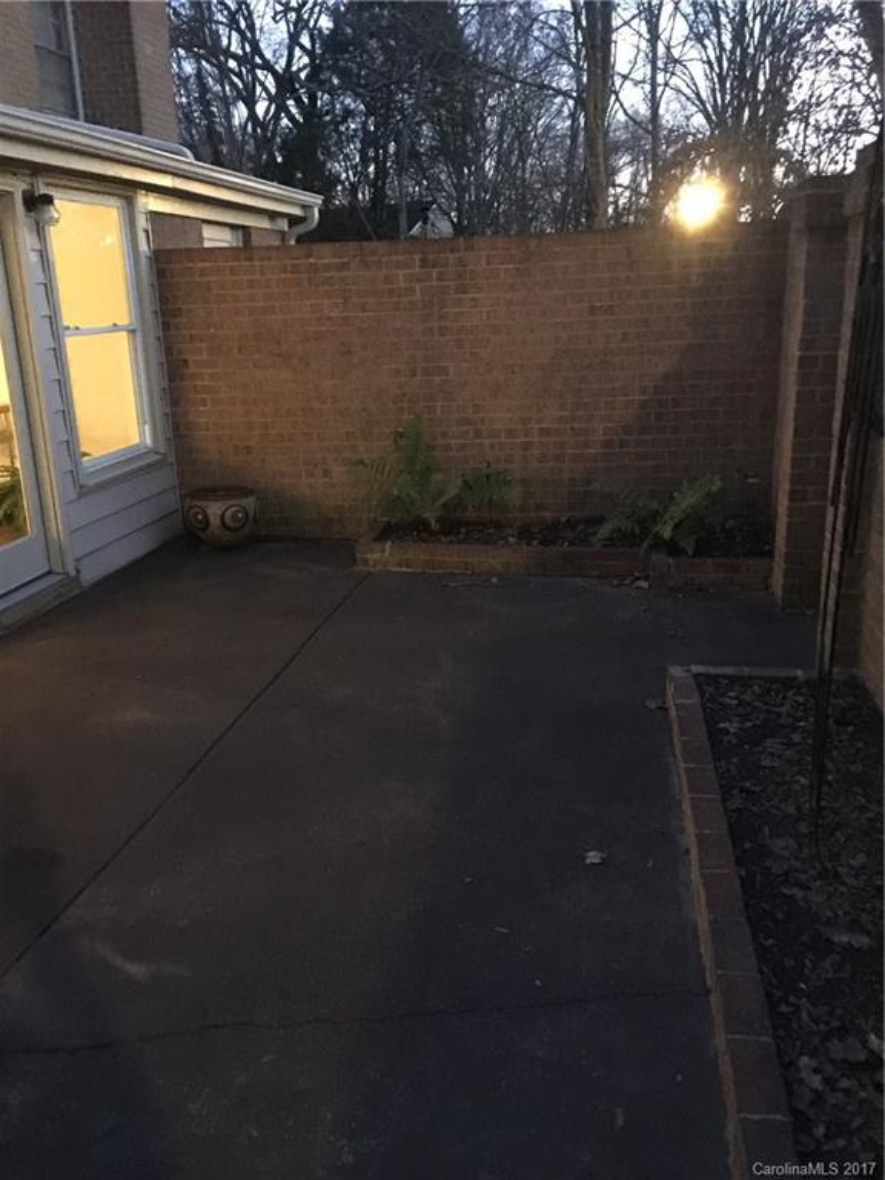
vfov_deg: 61.7
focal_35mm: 29
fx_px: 989
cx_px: 442
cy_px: 590
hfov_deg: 48.2
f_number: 2.2
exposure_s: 1/4
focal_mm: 4.15
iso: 400
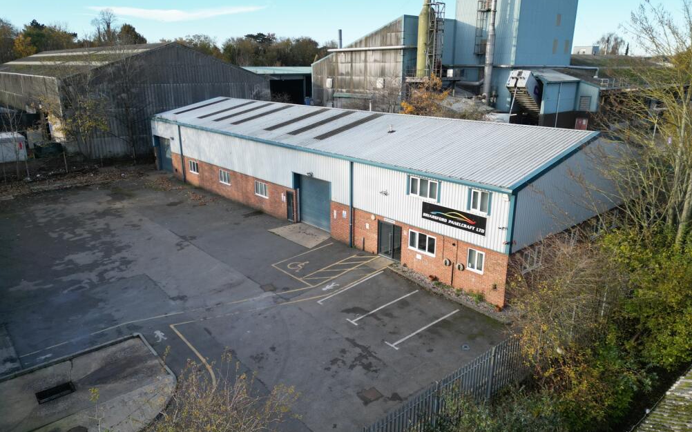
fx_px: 490
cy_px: 213
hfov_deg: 70.4
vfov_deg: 47.6
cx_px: 343
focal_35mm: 26
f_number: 1.7
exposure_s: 1/1000
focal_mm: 6.72
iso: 150
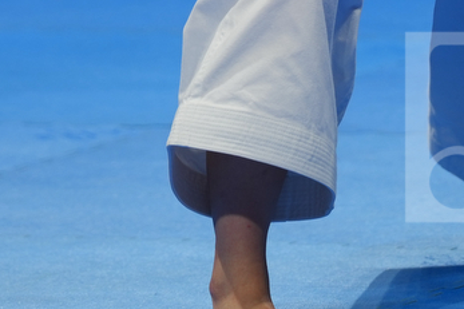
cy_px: -243
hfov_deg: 2.7
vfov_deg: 1.8
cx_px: 503
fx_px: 9906
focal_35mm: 769
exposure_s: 1/500
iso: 200
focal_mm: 167
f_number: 2.8
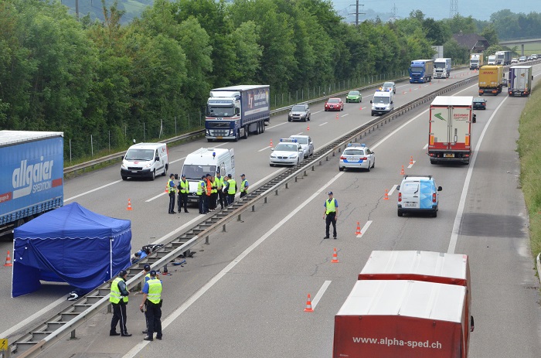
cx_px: 270
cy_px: 179
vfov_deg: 14.6
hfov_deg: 22.0
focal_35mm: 93
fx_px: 1394
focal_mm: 62
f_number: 13
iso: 2000
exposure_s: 1/640
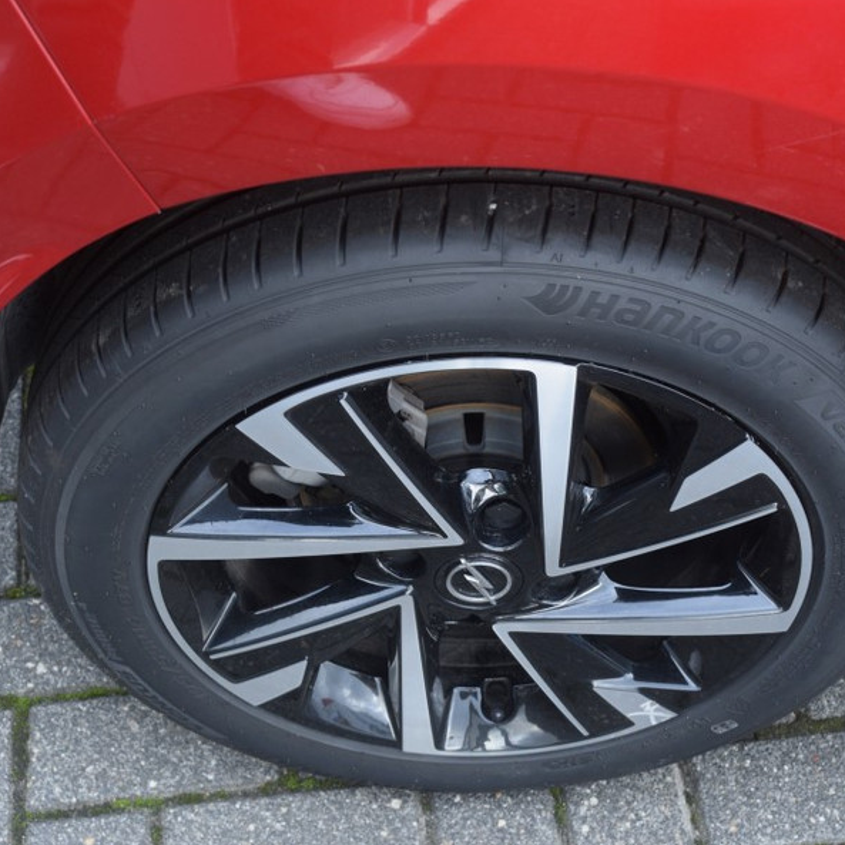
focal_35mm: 66
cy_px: 383
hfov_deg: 26.1
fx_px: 1823
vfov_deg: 26.1
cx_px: 440
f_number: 5.6
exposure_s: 1/125
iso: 400
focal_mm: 30
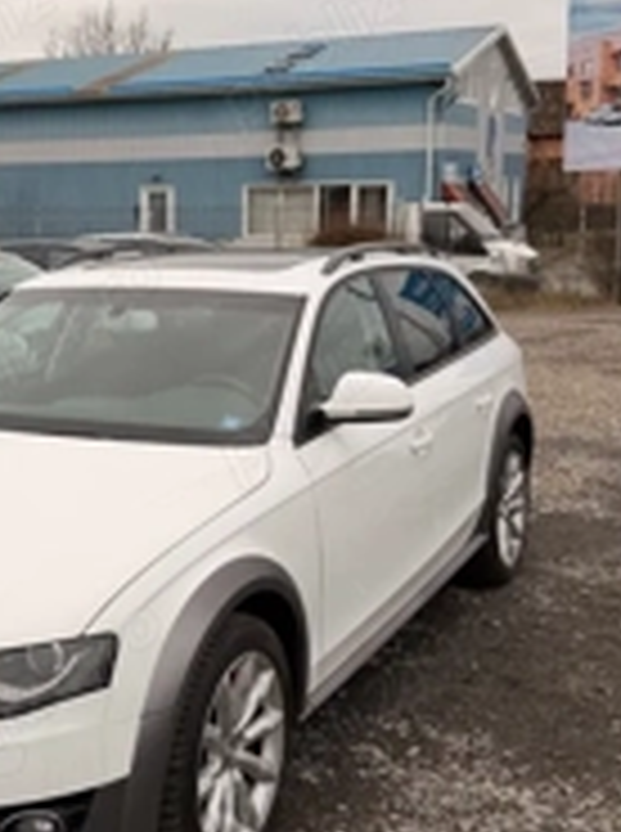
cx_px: 104
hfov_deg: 27.3
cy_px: 418
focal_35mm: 52
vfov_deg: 36.9
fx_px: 1248
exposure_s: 1/920
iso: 80
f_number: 1.78
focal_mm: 6.76
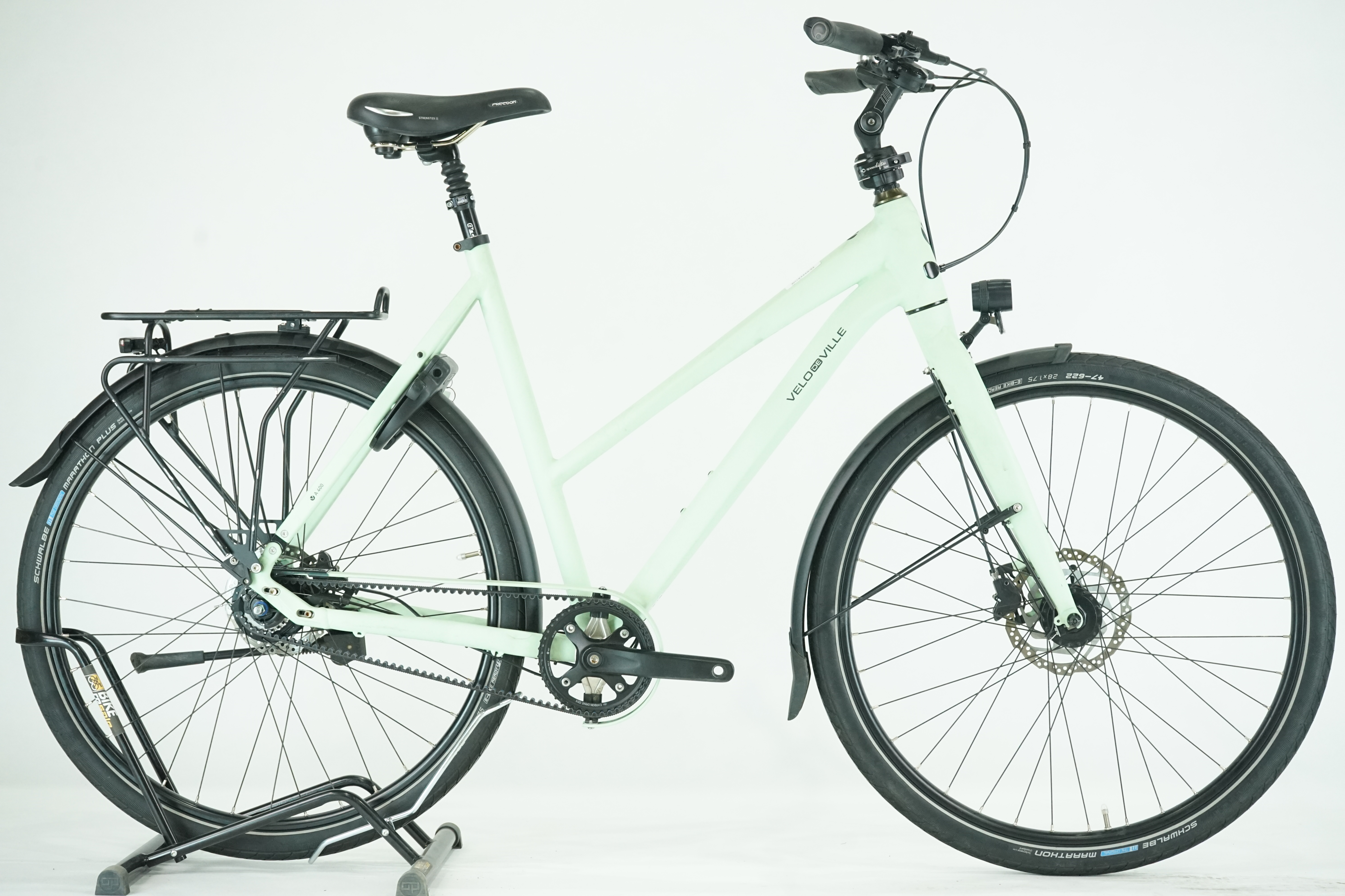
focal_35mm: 64
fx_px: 2391
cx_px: 672
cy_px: 448
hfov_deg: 31.4
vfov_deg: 21.2
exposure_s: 1/200
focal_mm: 64
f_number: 7.1
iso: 3200
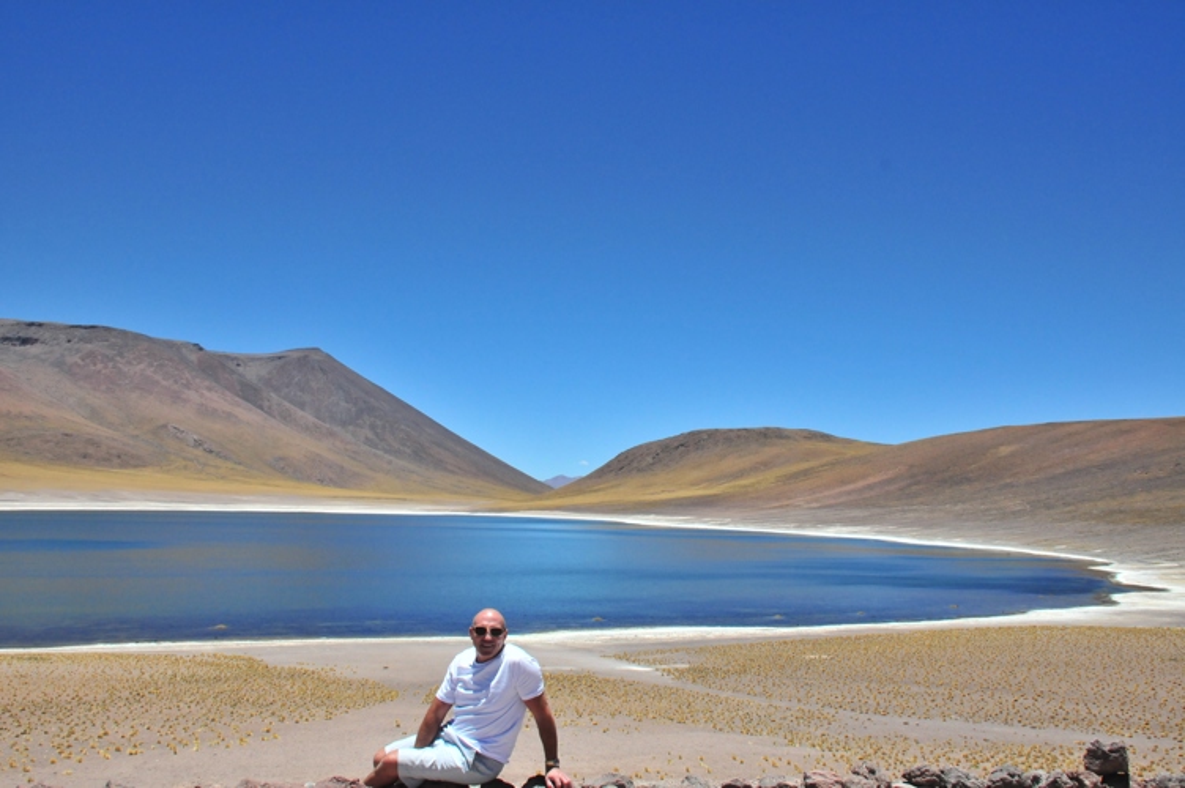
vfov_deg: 36.8
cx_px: 592
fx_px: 1184
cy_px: 394
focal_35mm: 36
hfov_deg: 53.2
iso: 800
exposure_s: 1/1600
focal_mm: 24
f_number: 10
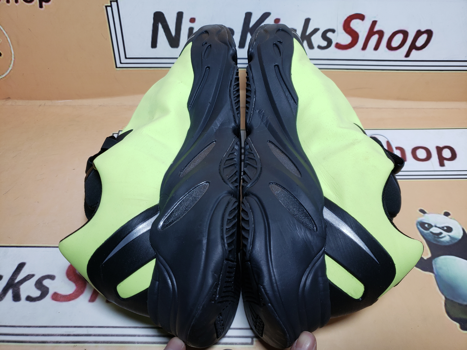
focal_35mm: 26
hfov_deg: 67.3
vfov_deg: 53.1
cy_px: 175
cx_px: 234
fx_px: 351
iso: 50
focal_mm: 4.3
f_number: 1.5
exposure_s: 1/550
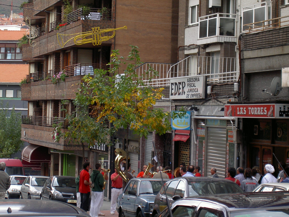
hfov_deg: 17.0
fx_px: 968
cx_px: 144
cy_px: 108
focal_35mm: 116
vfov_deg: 12.8
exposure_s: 1/89.3
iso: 100
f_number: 4.9
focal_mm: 24
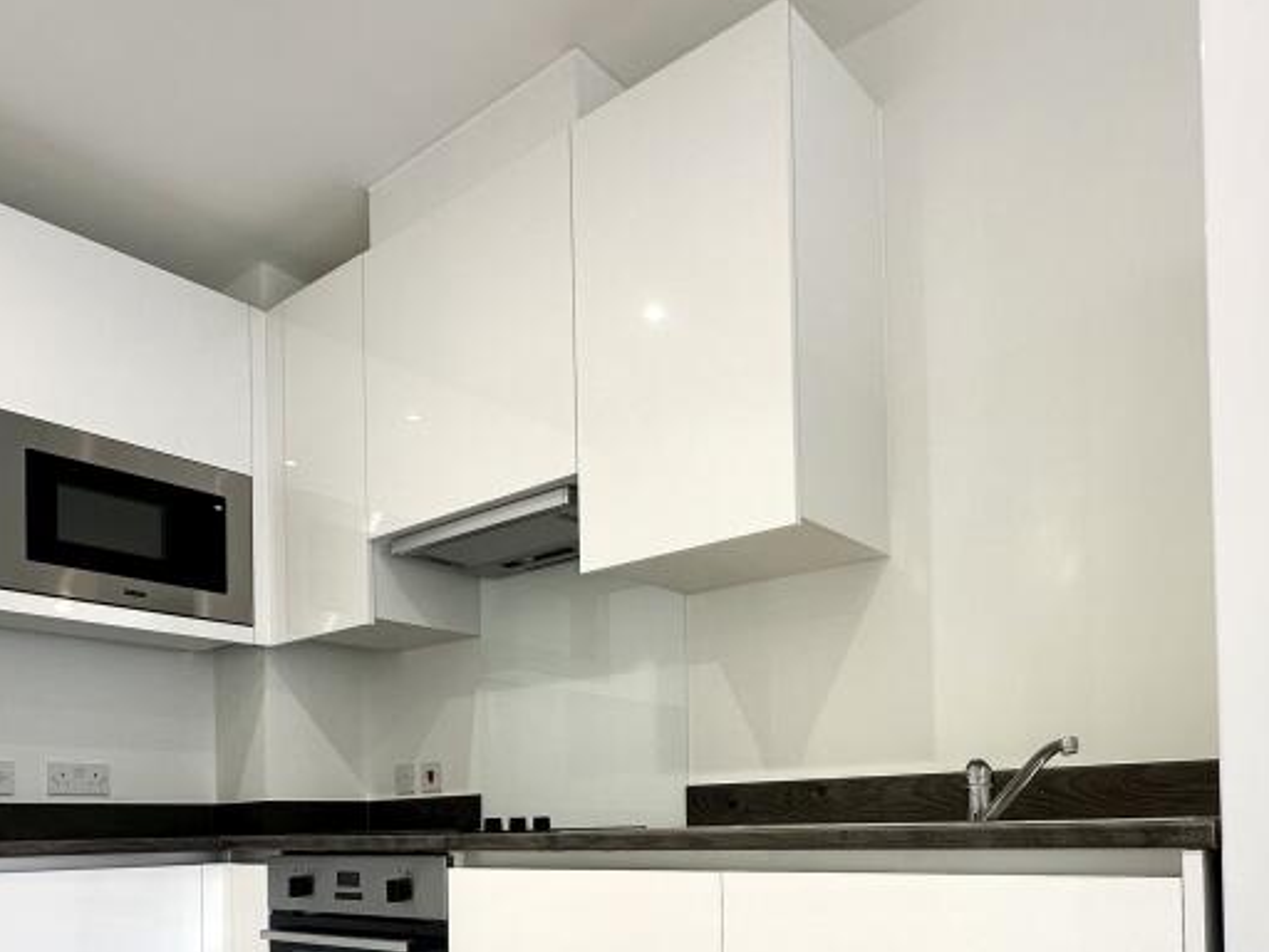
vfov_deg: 46.1
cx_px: 689
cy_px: 813
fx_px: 1026
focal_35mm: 28
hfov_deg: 63.3
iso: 80
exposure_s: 1/99
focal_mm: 2.22
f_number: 2.2
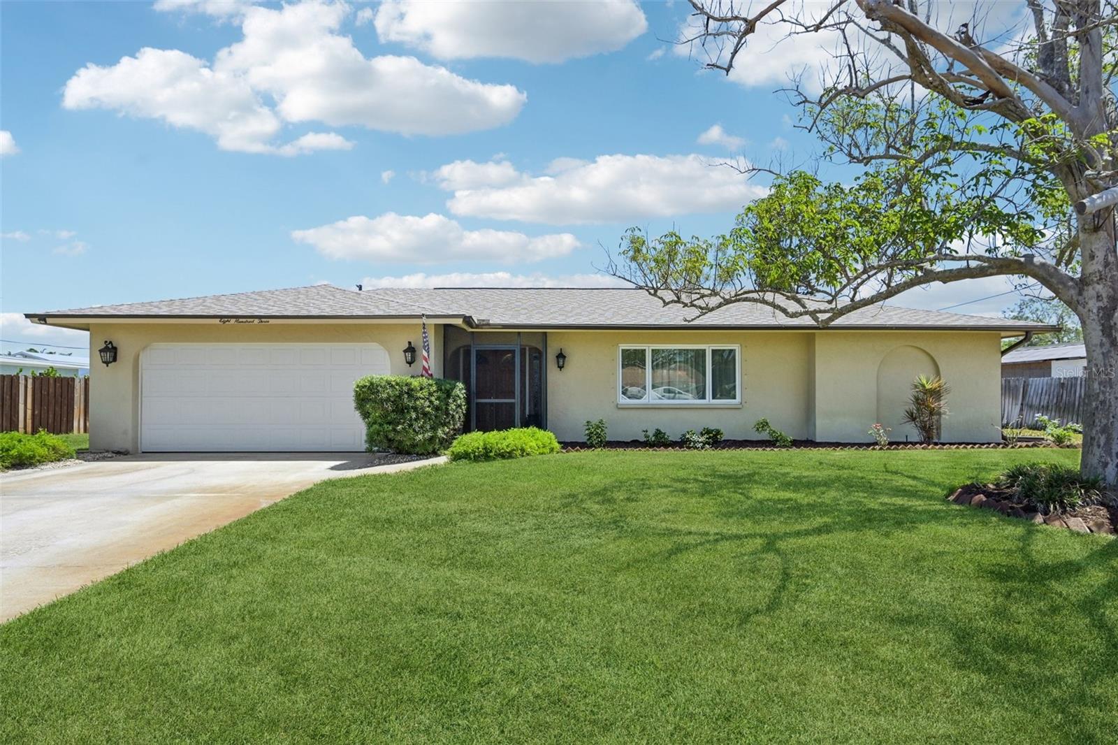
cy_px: 372
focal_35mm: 18
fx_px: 574
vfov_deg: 65.9
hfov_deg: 88.4
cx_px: 559
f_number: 8
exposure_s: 1/1000
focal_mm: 18.5
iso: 400
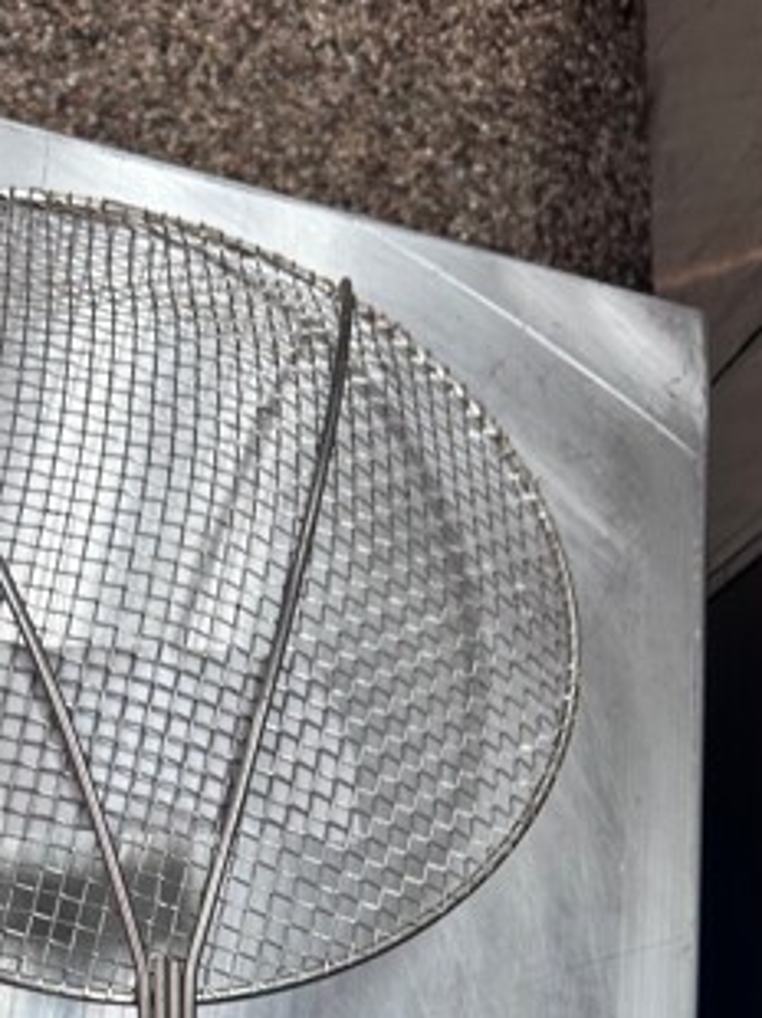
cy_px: 1259
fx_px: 1852
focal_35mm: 63
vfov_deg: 26.8
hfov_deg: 22.1
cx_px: -66
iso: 80
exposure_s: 1/120
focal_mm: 6.86
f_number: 1.78
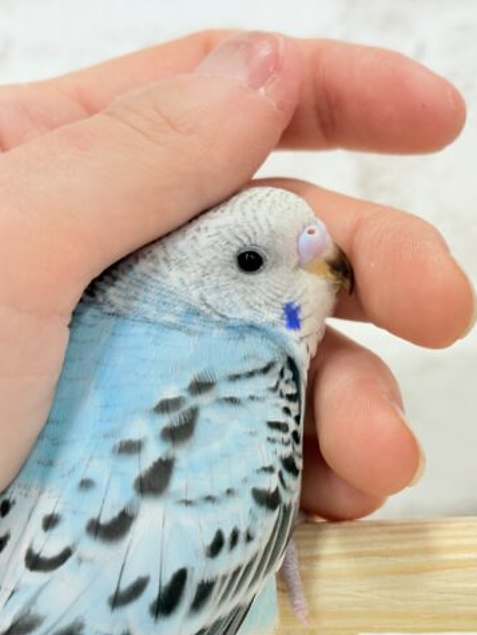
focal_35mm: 70
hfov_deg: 20.8
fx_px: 1284
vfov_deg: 27.8
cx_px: 390
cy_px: 315
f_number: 1.6
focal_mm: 5.96
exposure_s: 1/50
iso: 40
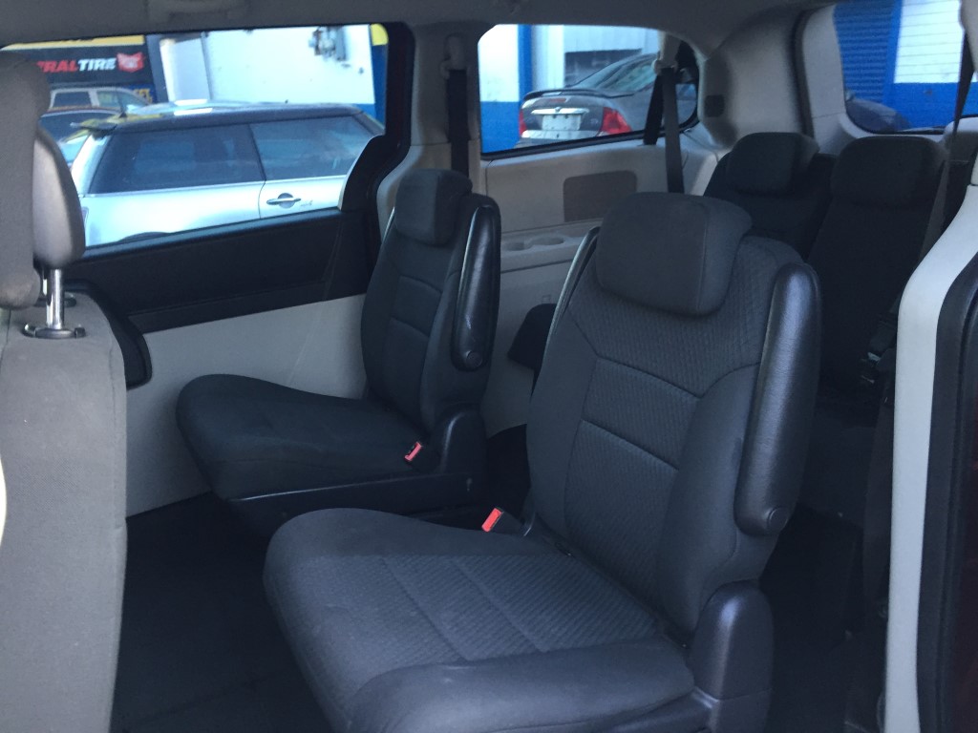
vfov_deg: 48.2
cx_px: 489
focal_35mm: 29
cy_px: 366
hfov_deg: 61.7
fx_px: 819
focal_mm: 4.15
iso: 100
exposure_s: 1/30
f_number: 2.2
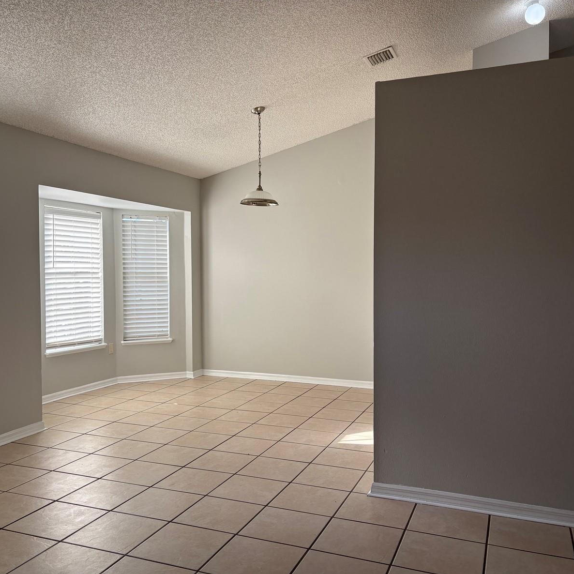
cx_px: 262
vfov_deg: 52.5
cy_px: 289
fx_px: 582
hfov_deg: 52.5
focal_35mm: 31
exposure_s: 1/298
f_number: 1.6
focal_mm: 5.96
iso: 64
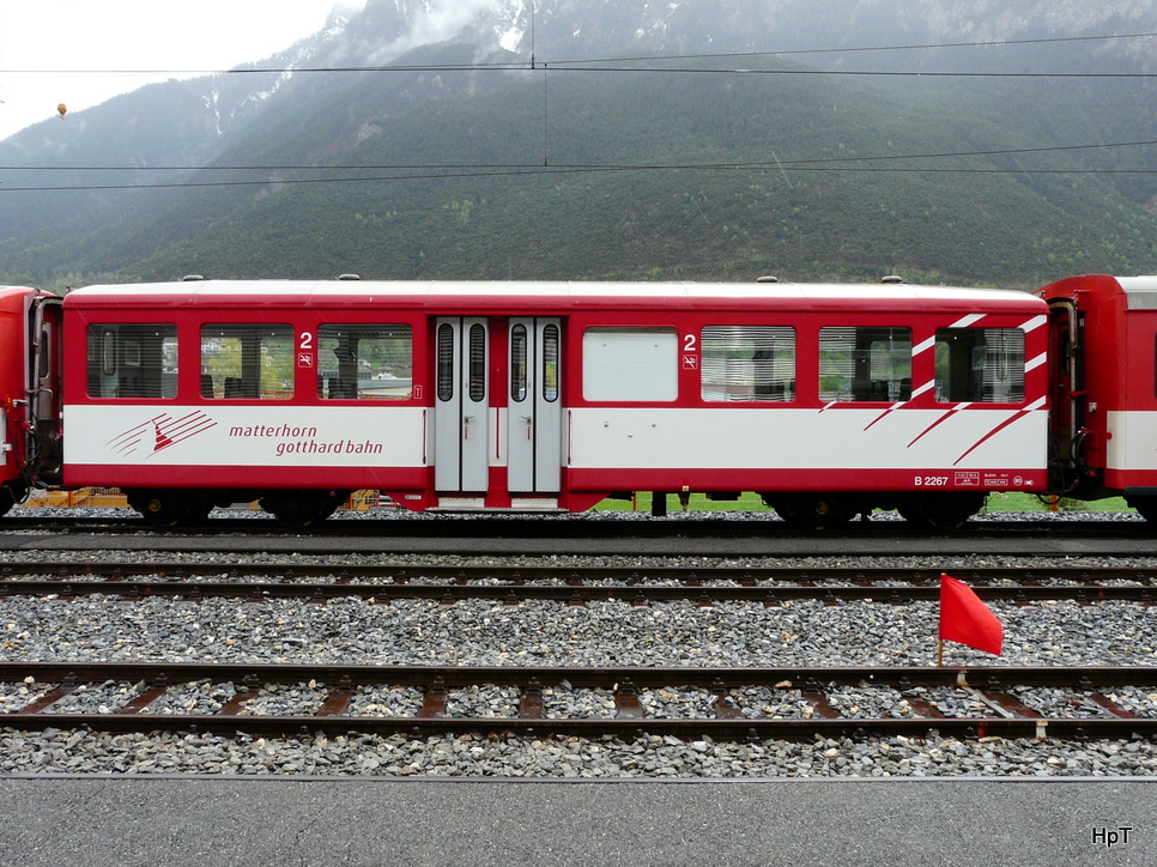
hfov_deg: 61.7
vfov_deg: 48.2
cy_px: 423
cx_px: 562
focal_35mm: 29
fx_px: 969
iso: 100
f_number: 5.6
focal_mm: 4.6
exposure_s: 1/200
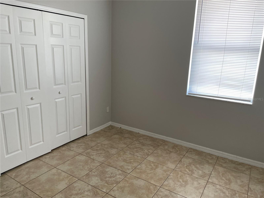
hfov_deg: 67.3
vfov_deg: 53.1
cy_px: 99
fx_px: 198
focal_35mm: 26
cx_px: 132
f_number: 1.6
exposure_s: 1/108
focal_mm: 4.2
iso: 125
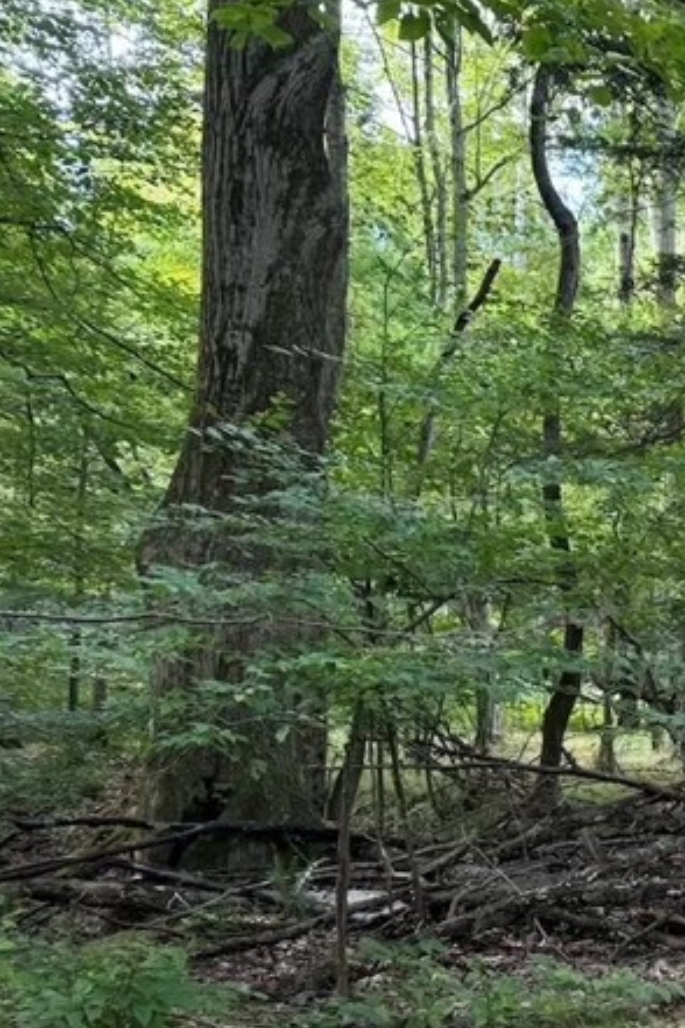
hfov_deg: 19.2
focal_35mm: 58
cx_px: 1142
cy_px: 734
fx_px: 1655
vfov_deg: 34.0
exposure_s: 1/121
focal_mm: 6.76
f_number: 1.78
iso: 80
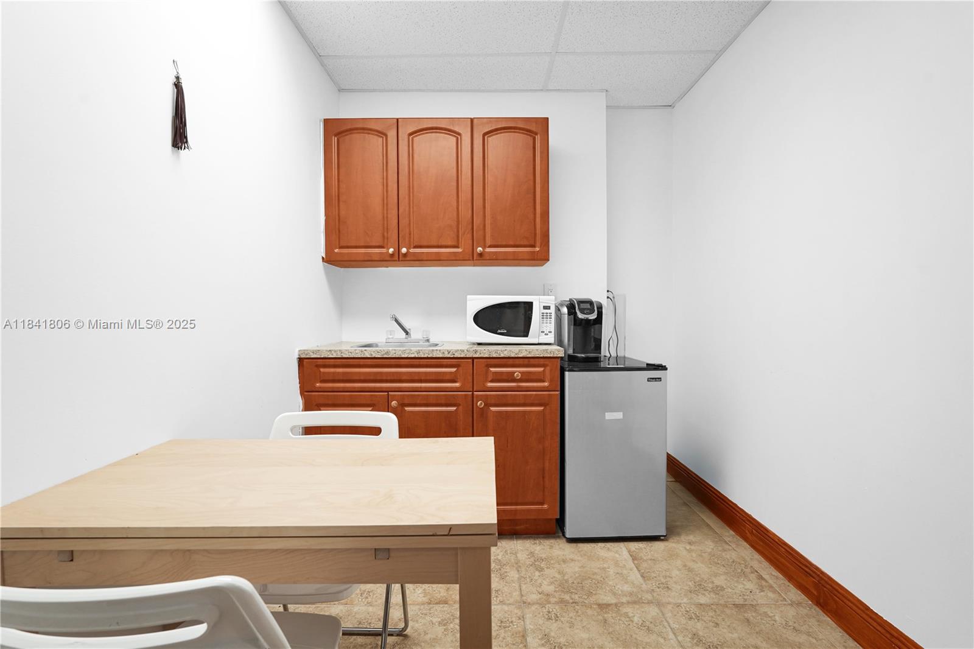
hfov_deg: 96.7
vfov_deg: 73.7
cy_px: 324
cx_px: 487
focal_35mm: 16
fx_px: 433
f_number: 8
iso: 500
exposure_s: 1/30
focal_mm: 16
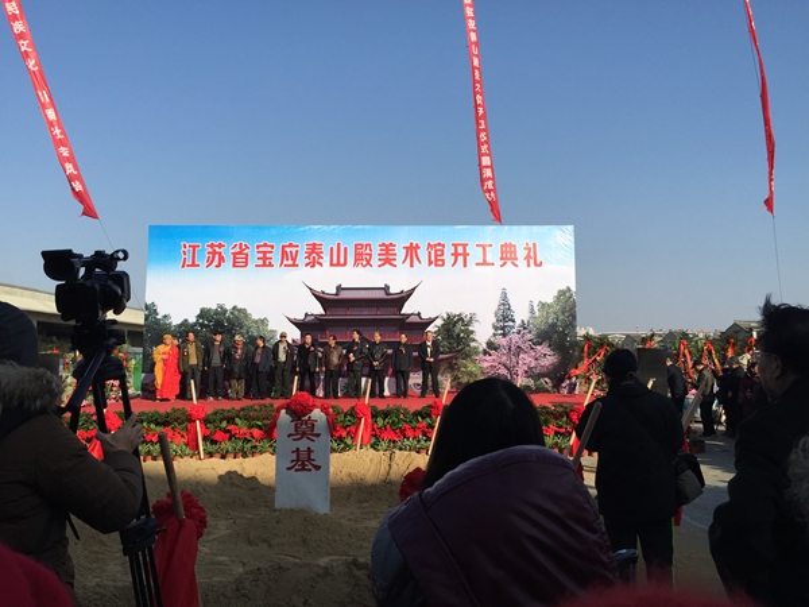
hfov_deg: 61.7
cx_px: 404
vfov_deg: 48.2
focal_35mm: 29
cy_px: 304
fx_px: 678
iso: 32
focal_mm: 4.15
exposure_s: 1/3300
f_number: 2.2
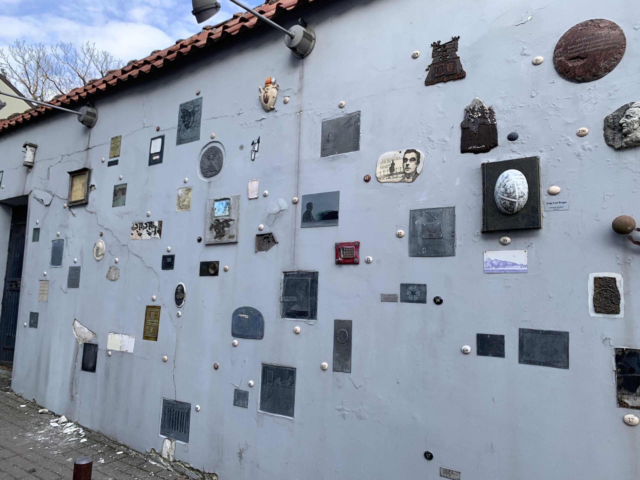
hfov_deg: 67.3
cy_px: 240
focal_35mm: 26
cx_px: 320
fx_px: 481
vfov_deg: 53.1
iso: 25
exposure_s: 1/442
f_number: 1.8
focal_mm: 4.25
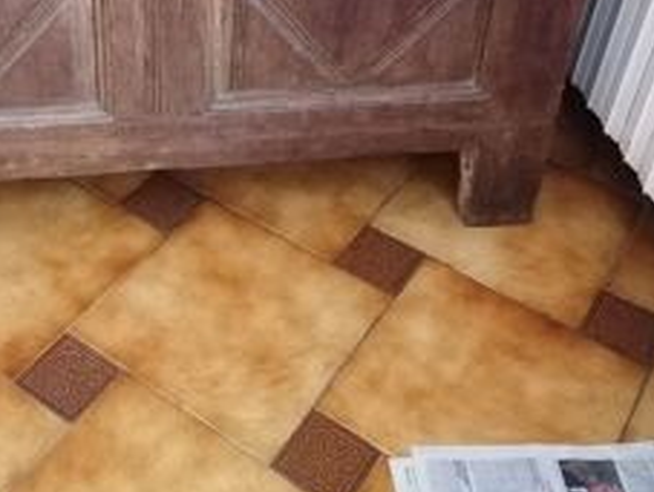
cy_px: 32
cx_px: 219
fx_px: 1079
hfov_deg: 33.4
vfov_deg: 24.8
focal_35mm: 57
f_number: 1.8
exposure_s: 1/14.3
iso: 2500
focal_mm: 4.75
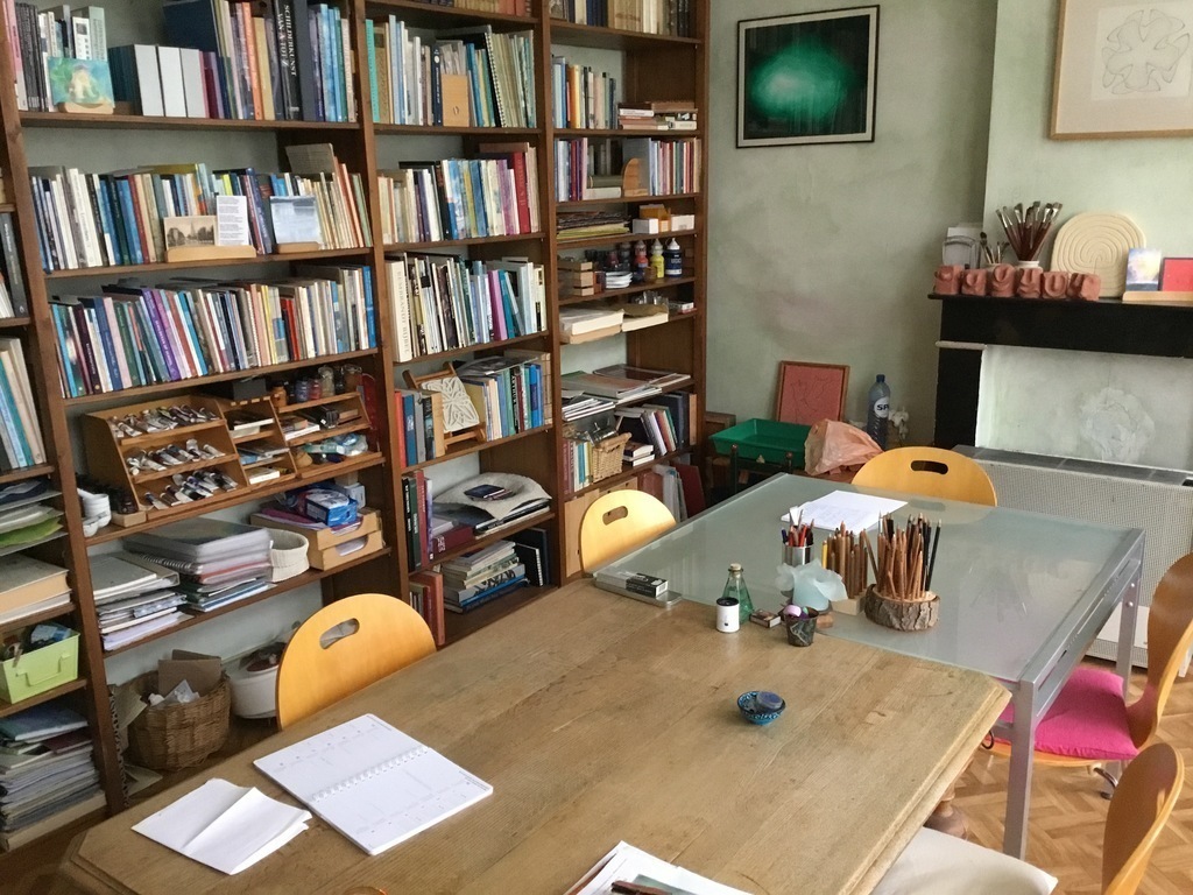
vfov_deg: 45.4
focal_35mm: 31
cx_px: 596
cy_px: 448
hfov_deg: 58.4
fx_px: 1068
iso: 250
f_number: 2.4
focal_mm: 3.3
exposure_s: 1/25
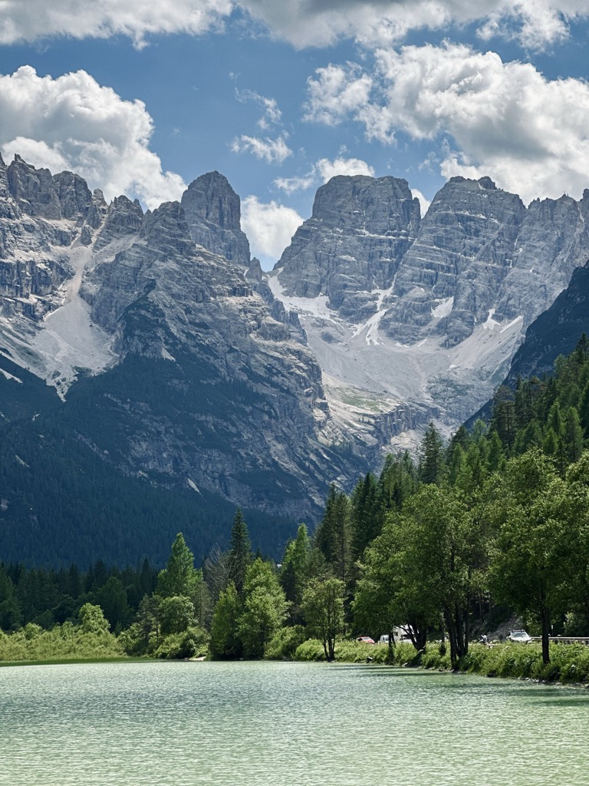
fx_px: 1747
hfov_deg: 19.1
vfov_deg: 25.3
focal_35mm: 77
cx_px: 294
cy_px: 393
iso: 32
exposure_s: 1/834
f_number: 2.8
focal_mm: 9
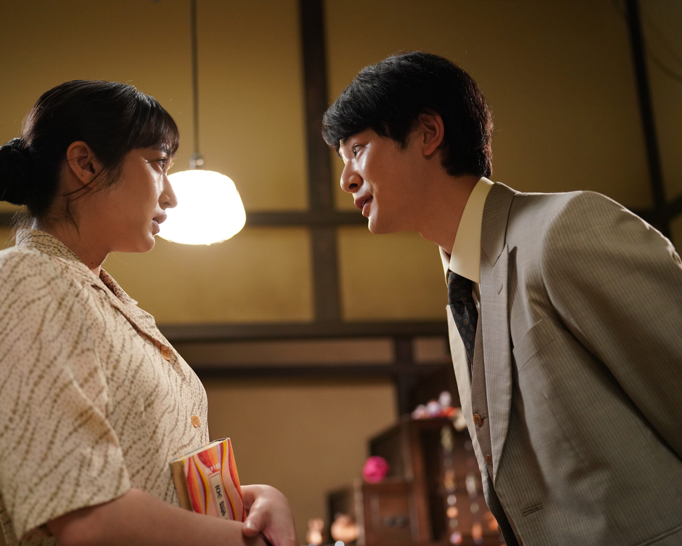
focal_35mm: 48
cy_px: 275
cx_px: 280
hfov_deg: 38.7
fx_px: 969
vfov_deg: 31.4
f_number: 2.2
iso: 2500
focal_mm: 42
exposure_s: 1/80
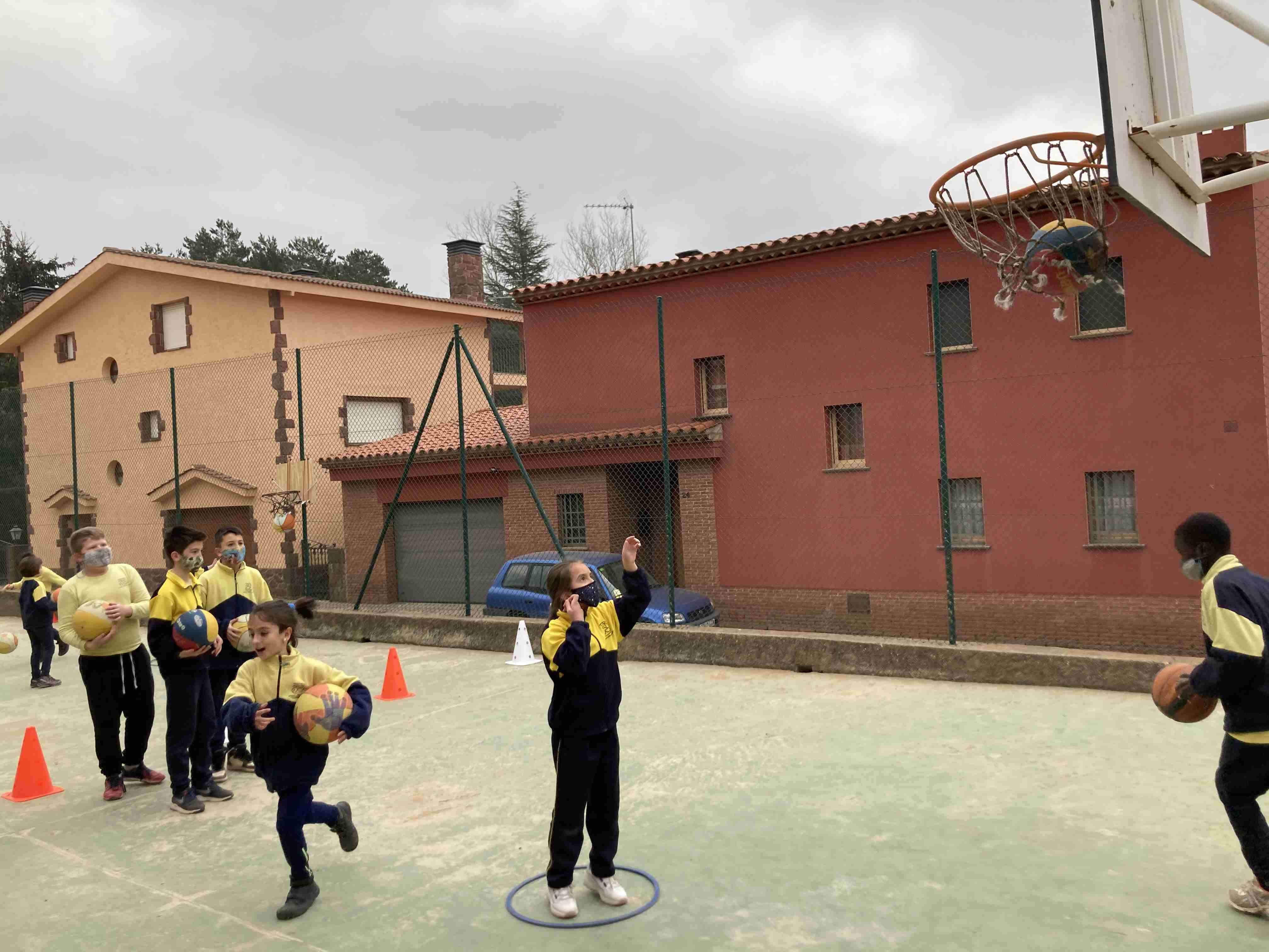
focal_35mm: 28
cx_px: 634
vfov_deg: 49.7
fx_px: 1026
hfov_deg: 63.4
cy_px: 476
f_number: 1.8
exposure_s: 1/495
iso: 20
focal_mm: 3.99
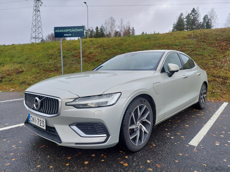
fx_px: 166
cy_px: 86
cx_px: 115
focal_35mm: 25
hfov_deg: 69.4
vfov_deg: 54.9
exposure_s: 1/243
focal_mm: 5.23
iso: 40
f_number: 1.8
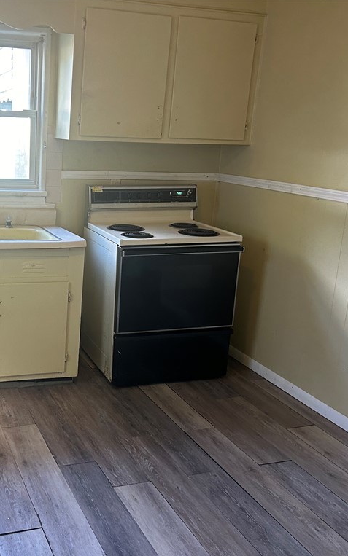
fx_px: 561
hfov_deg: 33.2
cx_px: 58
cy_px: 278
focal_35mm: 37
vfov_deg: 52.7
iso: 160
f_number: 1.5
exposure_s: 1/60
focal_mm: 5.7
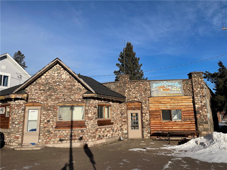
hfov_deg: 67.3
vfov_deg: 53.1
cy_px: 85
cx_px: 114
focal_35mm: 26
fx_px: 170
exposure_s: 1/5051
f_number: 1.6
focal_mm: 4.2
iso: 32
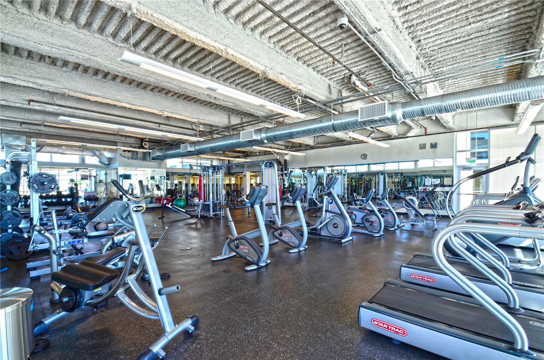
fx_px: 226
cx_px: 272
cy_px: 180
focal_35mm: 15
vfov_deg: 77.0
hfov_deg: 100.5
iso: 125
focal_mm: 10
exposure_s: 1/10
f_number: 11
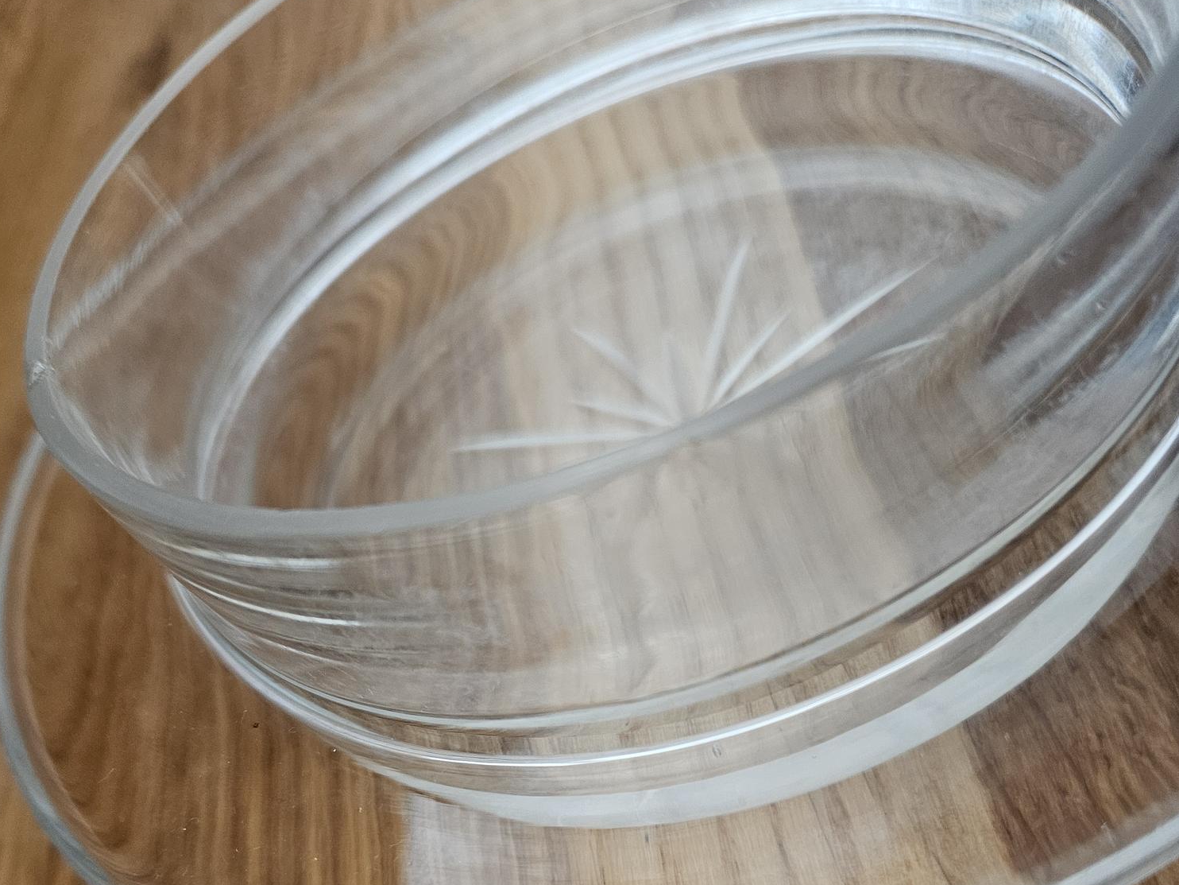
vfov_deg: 42.9
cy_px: 733
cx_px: 585
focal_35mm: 31
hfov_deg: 58.4
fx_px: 1056
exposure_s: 1/100
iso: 250
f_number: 1.8
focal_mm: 5.4
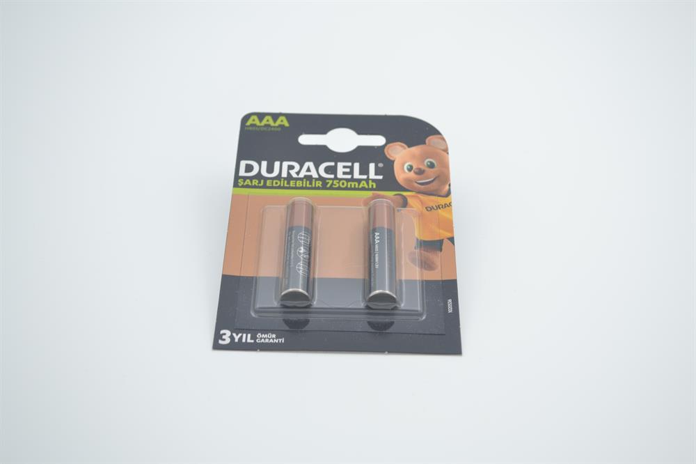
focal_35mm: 54
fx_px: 1044
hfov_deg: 36.9
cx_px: 348
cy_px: 232
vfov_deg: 25.0
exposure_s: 1/60
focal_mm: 36
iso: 100
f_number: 5
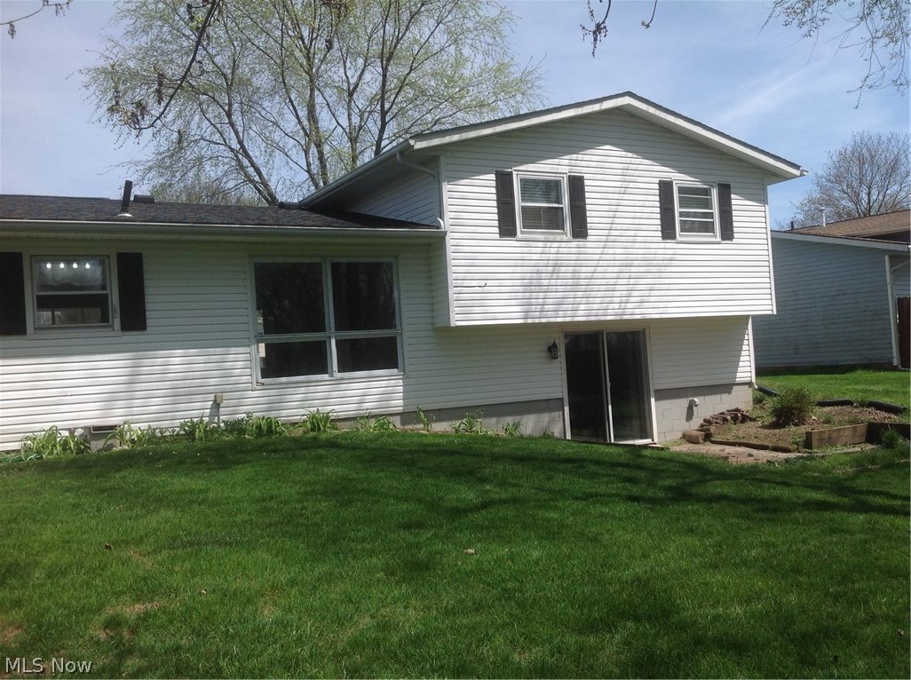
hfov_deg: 52.7
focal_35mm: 35
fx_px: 920
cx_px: 456
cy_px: 340
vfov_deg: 40.6
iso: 50
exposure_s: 1/1779
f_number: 2.4
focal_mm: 4.28
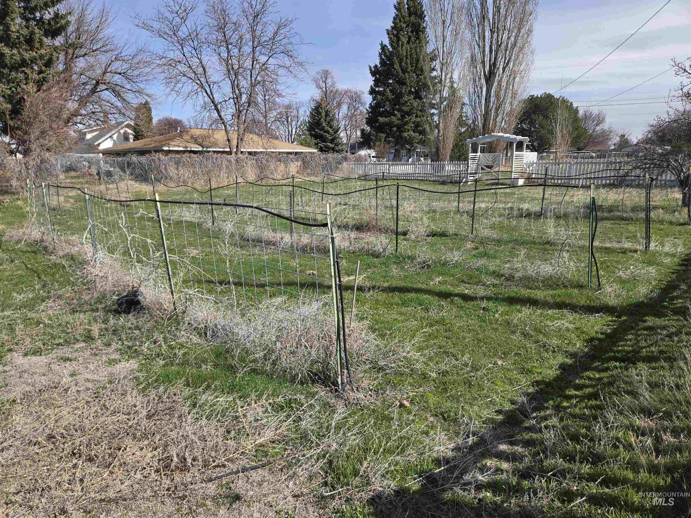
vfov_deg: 58.9
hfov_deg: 73.9
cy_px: 259
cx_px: 346
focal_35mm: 23
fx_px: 459
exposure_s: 1/1814
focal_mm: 5.4
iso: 25
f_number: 1.8
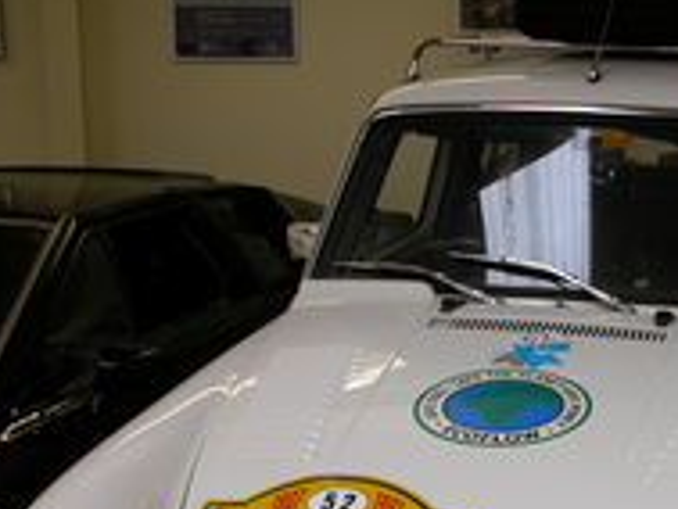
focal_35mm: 74
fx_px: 1450
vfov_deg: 19.6
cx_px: 581
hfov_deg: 25.7
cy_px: 455
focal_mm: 8.9
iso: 100
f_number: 2.8
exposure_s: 1/45.3
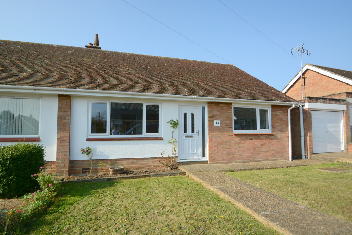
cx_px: 176
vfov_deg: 67.5
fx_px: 176
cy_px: 118
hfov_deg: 90.0
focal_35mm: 18
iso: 100
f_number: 3.8
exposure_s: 1/1000
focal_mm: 12
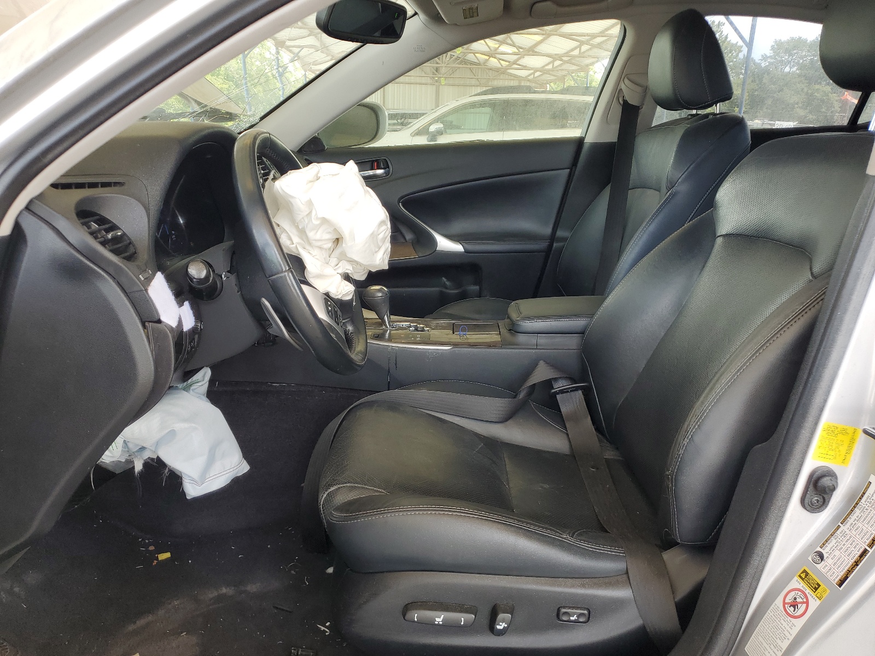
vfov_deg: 53.1
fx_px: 657
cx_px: 438
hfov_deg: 67.3
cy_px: 328
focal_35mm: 26
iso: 50
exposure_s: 1/152
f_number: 1.5
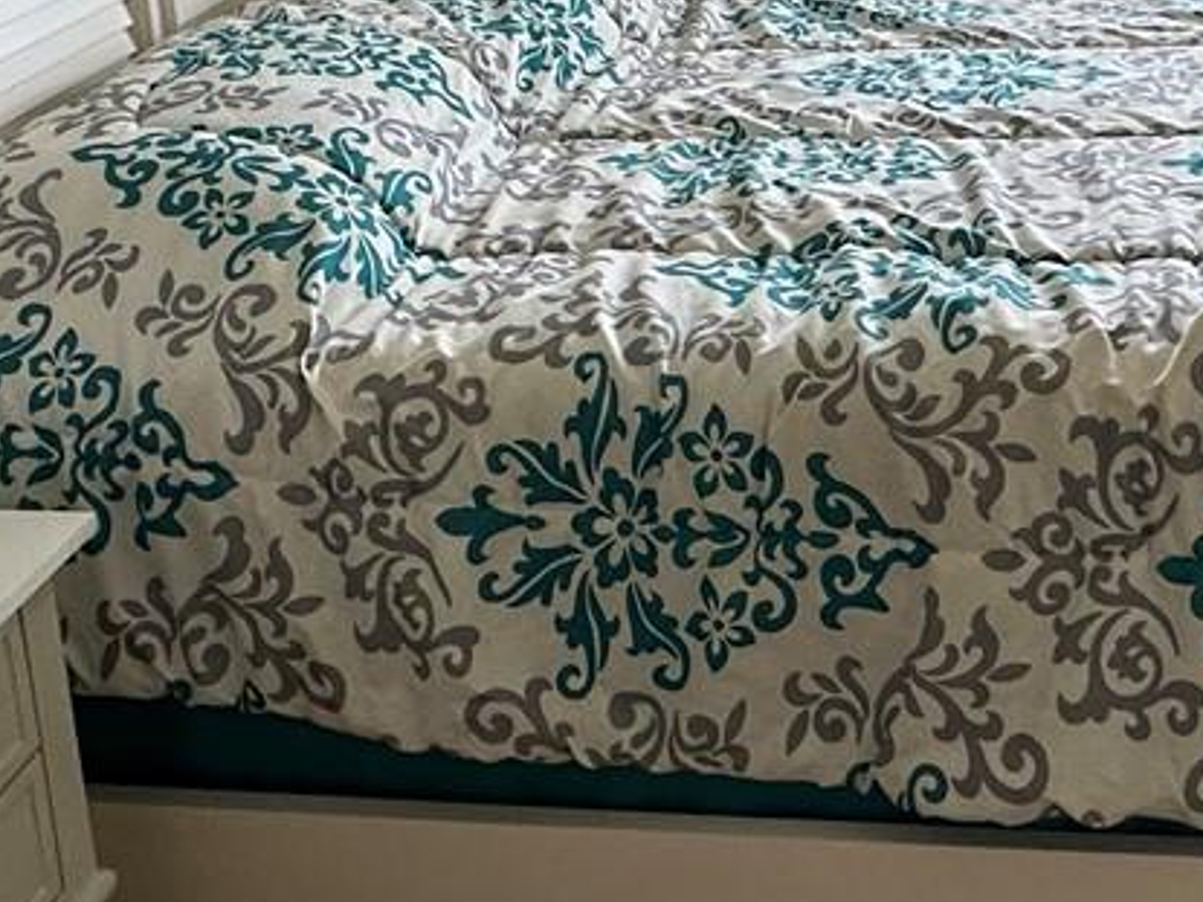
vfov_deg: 24.9
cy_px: -122
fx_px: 1876
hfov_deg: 35.1
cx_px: 823
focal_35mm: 54
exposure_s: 1/120
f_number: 2.2
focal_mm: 2.22
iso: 160
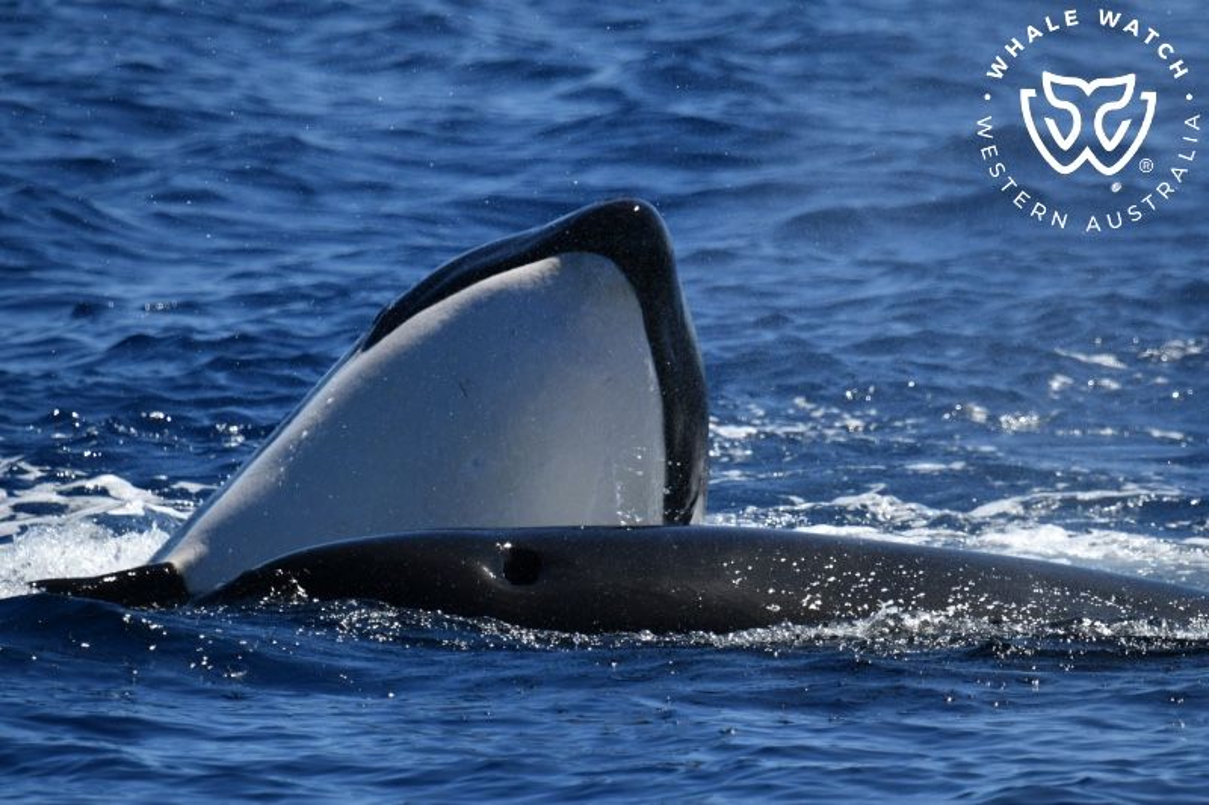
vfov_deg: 2.3
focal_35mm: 600
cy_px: 402
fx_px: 20145
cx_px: 604
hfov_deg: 3.4
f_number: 6.3
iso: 900
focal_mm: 600
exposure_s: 1/8000
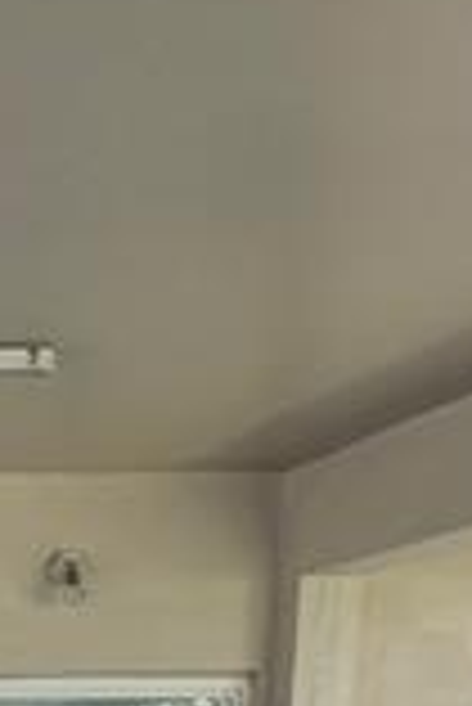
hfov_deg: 10.0
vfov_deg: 14.6
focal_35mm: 122
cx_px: -620
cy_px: 1282
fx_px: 2394
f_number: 1.7
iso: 40
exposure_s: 1/180
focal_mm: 6.3
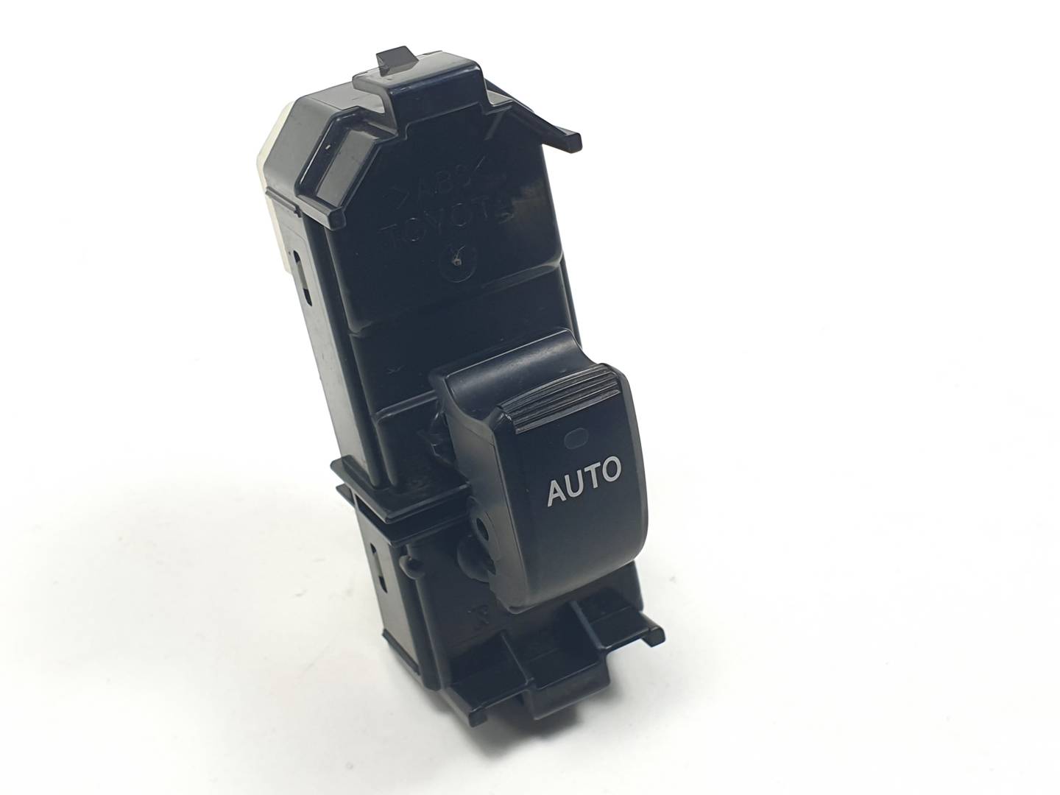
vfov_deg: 53.1
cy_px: 398
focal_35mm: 26
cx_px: 530
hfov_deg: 67.3
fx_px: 796
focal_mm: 4.3
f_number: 2.4
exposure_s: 1/190
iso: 50
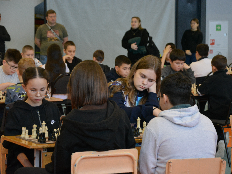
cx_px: 121
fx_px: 871
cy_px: 87
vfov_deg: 11.4
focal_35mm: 130
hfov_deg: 15.2
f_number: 5.3
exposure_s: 1/50
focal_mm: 80
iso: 1600
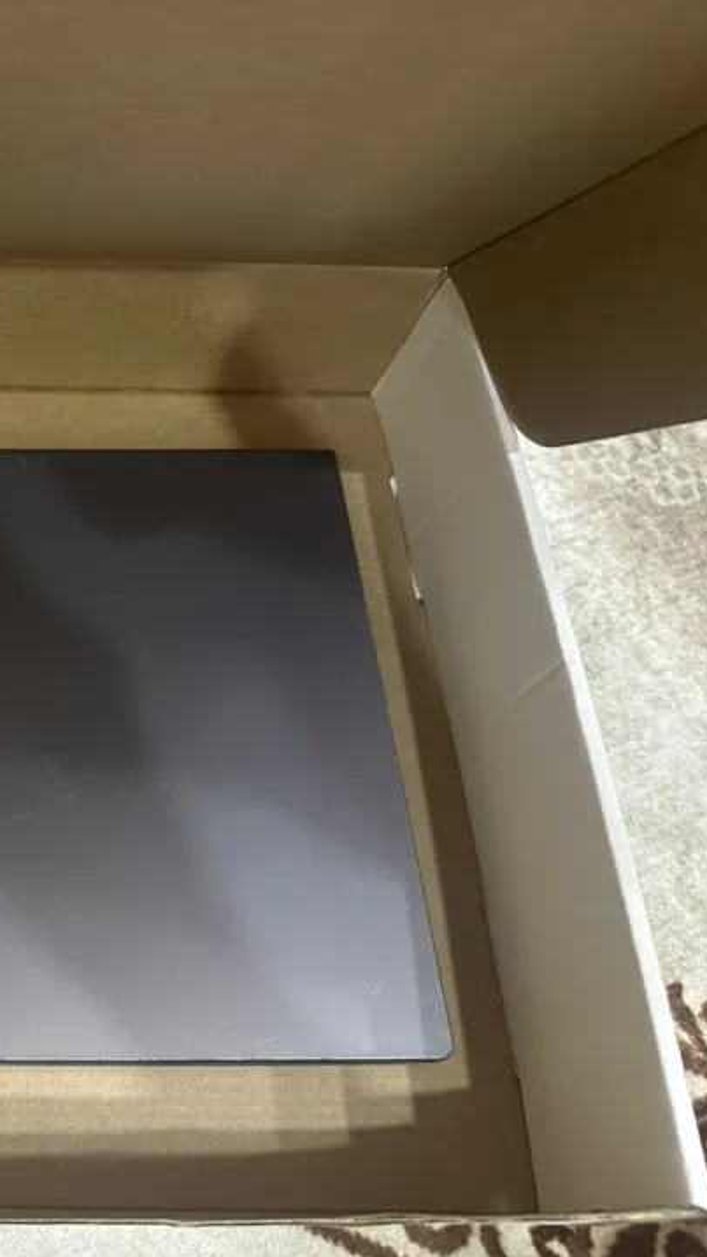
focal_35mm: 35
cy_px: 629
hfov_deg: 29.8
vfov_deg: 56.6
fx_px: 1167
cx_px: -100
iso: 1000
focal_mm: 6.86
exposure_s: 1/43
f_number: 1.78
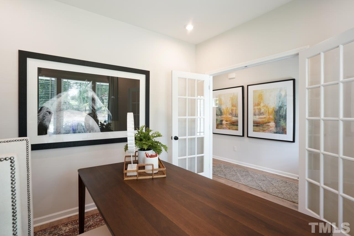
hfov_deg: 93.3
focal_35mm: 17
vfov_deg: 70.4
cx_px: 177
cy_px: 118
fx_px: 167
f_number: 8
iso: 200
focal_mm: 17
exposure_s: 1/5
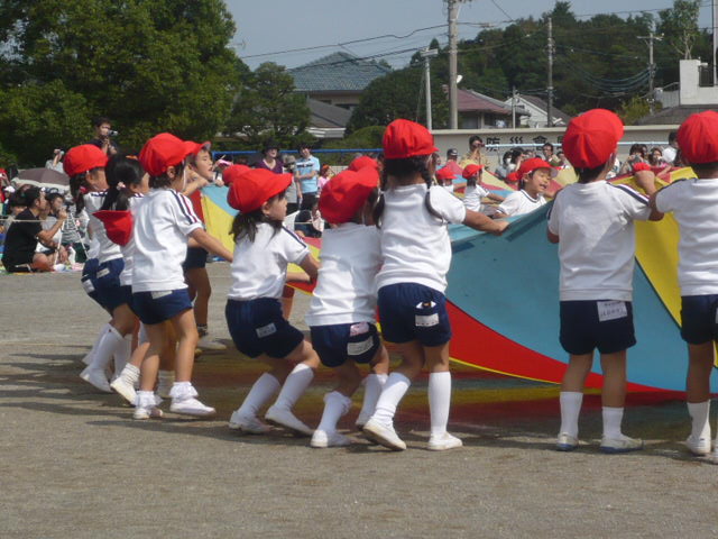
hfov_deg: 16.6
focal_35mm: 119
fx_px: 2468
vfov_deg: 12.5
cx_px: 359
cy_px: 270
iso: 100
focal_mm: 13
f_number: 5
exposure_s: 1/1000
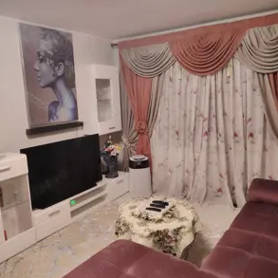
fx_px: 263
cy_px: 136
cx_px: 137
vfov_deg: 55.6
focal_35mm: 29
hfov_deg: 55.6
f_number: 1.75
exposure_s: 1/25
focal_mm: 5.25
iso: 266
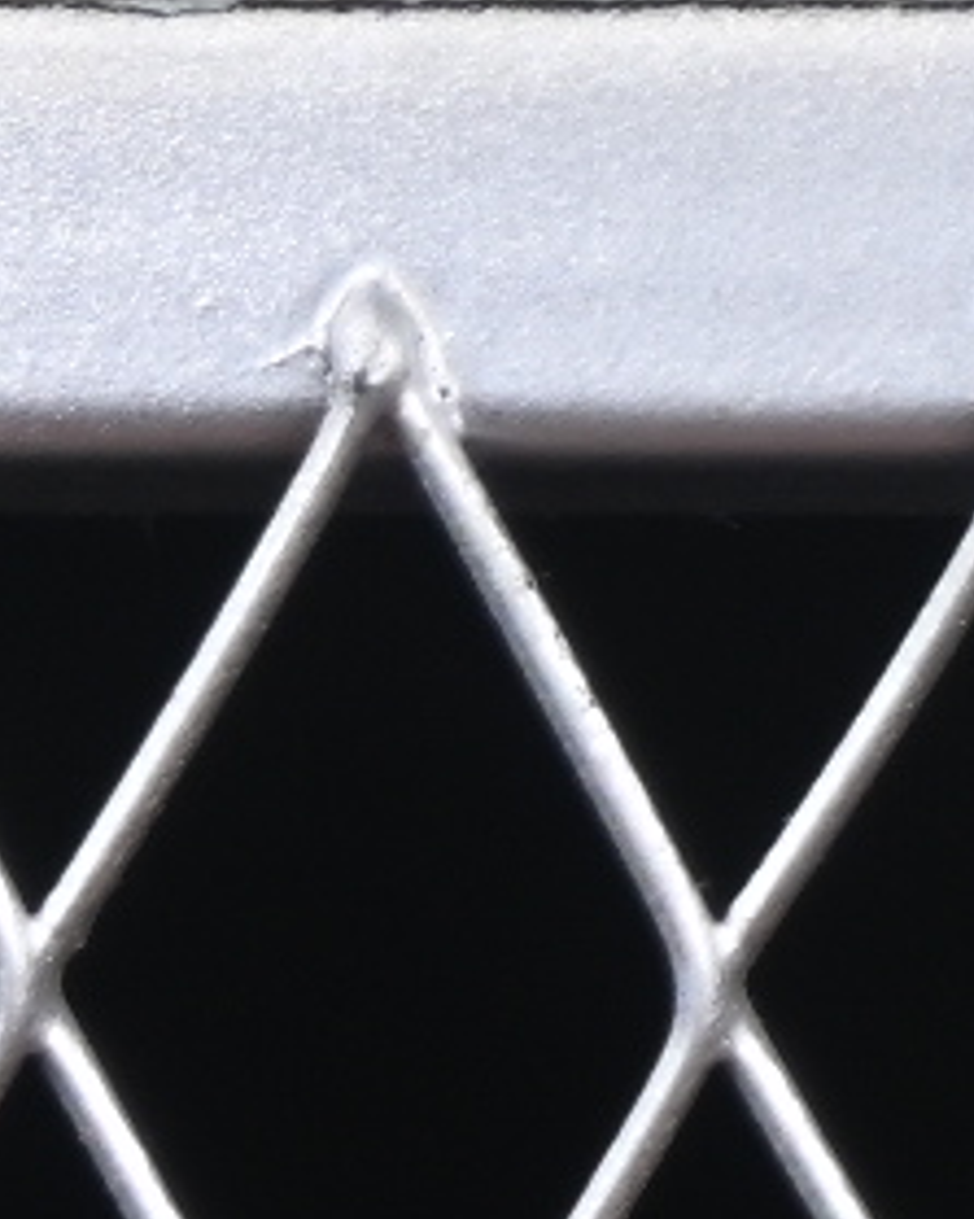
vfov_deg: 2.7
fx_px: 25309
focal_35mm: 702
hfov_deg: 2.1
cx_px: 5136
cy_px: -2508
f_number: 6.3
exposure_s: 1/50
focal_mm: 50
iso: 160
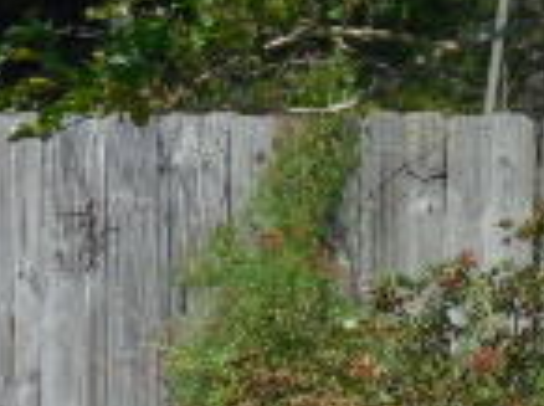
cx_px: -373
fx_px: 8190
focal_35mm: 522
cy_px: 436
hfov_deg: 3.8
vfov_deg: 2.8
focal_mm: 21.5
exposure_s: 1/640
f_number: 4.8
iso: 125
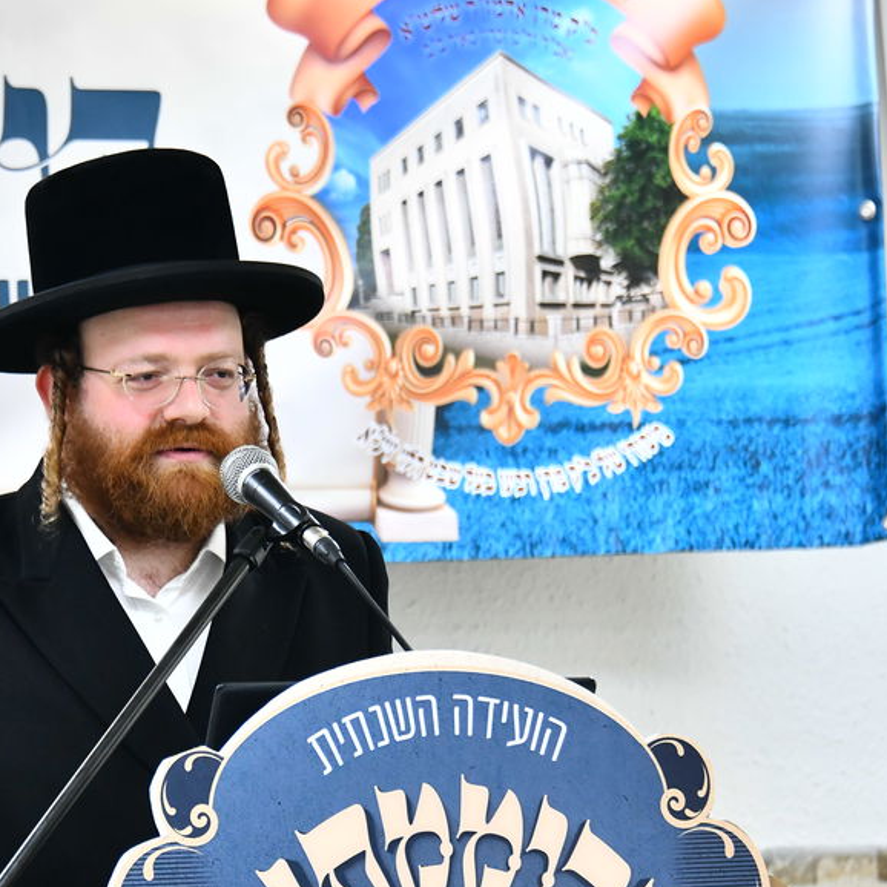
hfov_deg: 7.0
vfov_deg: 7.0
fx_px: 7277
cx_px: 276
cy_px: 590
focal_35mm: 251
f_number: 5.6
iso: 2000
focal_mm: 122
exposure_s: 1/125
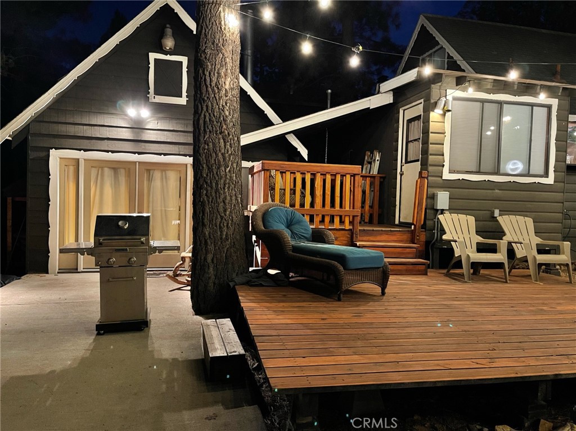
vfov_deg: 53.0
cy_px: 216
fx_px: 432
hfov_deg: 67.3
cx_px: 288
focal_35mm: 26
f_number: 1.6
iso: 800
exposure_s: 1/30
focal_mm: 5.1
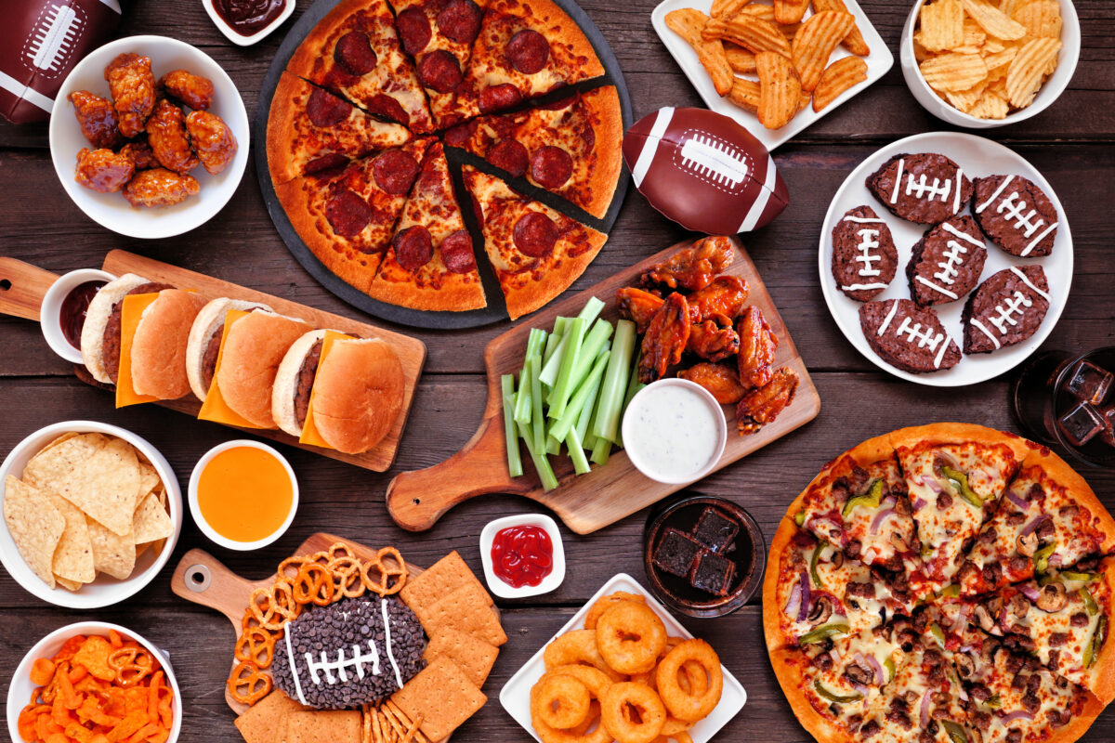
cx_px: 558
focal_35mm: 36
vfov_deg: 36.9
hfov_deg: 53.1
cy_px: 372
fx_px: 1115
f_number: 14
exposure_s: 1
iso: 100
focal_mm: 24
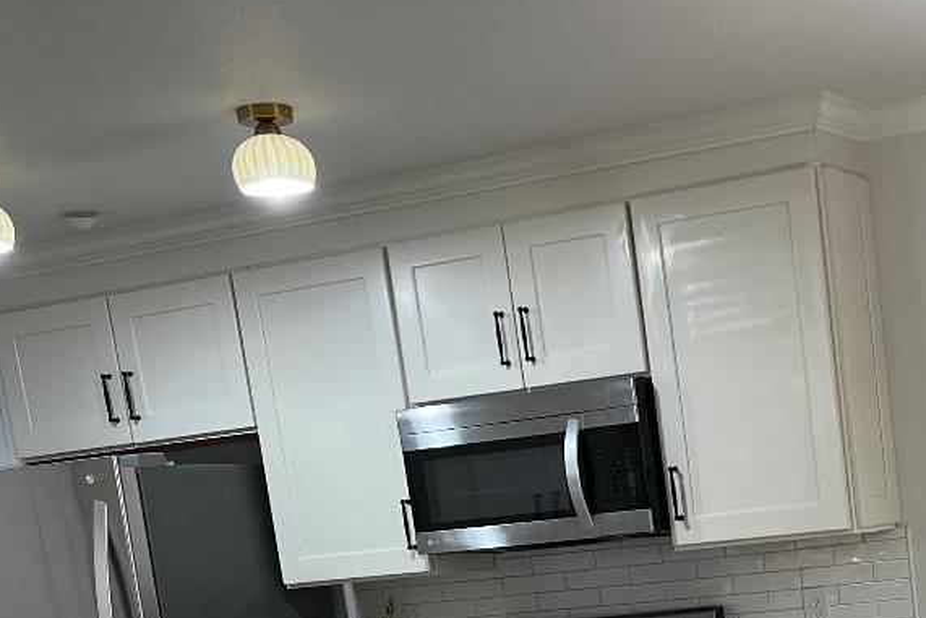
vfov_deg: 17.8
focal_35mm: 71
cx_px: 866
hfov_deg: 27.2
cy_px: 841
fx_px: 1827
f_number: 1.5
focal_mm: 5.7
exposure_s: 1/120
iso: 125
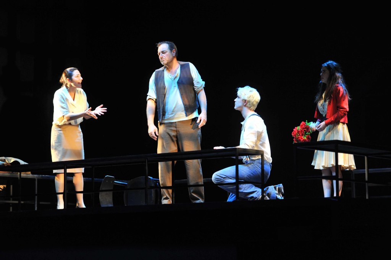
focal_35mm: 110
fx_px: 1194
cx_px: 196
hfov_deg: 18.6
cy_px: 130
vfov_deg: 12.4
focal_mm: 110
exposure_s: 1/200
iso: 1600
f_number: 3.2
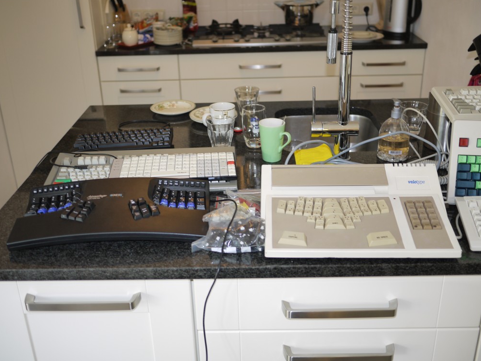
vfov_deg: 35.1
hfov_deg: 45.8
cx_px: 237
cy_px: 179
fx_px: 570
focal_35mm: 41
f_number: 1.7
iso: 160
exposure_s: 1/30
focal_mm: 20
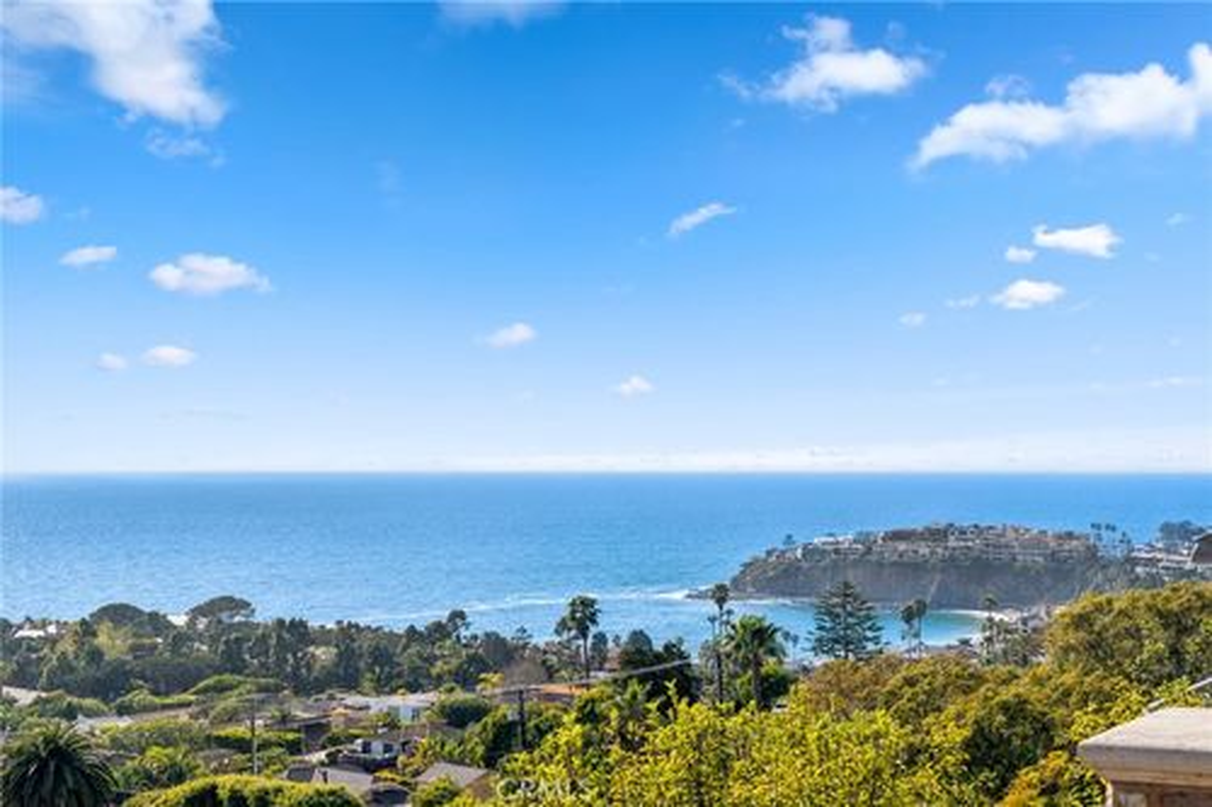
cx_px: 606
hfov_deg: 35.1
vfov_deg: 23.8
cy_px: 404
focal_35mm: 57
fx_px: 1918
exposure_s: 1/250
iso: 100
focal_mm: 57
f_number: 10
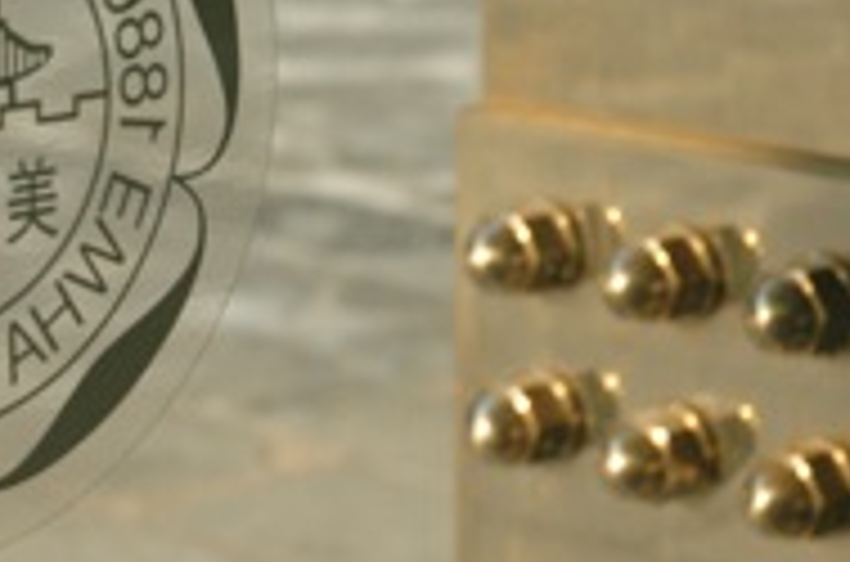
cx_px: 355
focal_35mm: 159
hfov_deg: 12.9
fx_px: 3745
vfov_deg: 8.5
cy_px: 18
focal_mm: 40
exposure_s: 1/200
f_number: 5.6
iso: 200
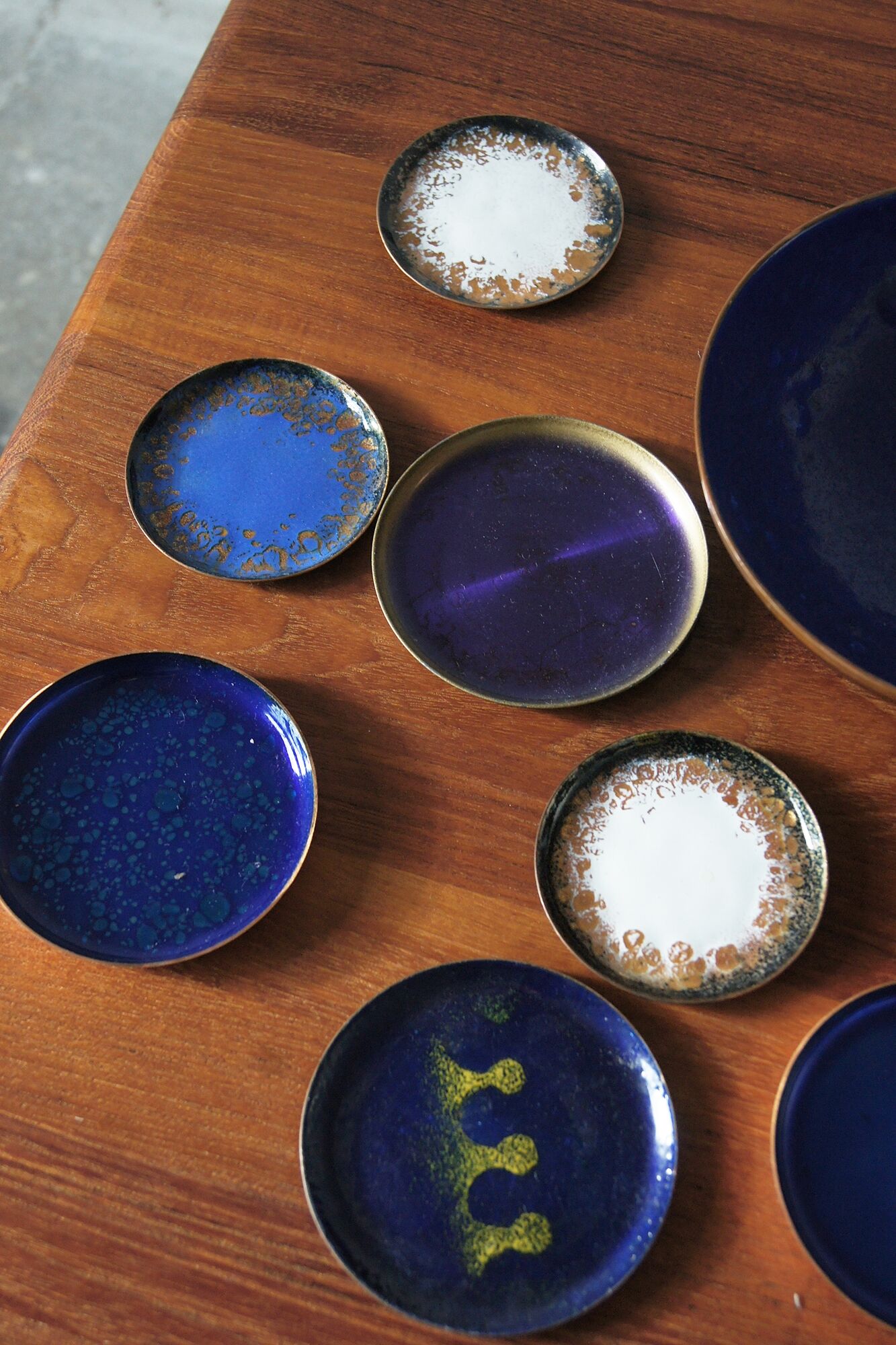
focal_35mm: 52
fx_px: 1960
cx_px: 448
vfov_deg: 37.9
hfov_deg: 25.7
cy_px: 672
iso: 400
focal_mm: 35
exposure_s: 1/125
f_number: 5.6
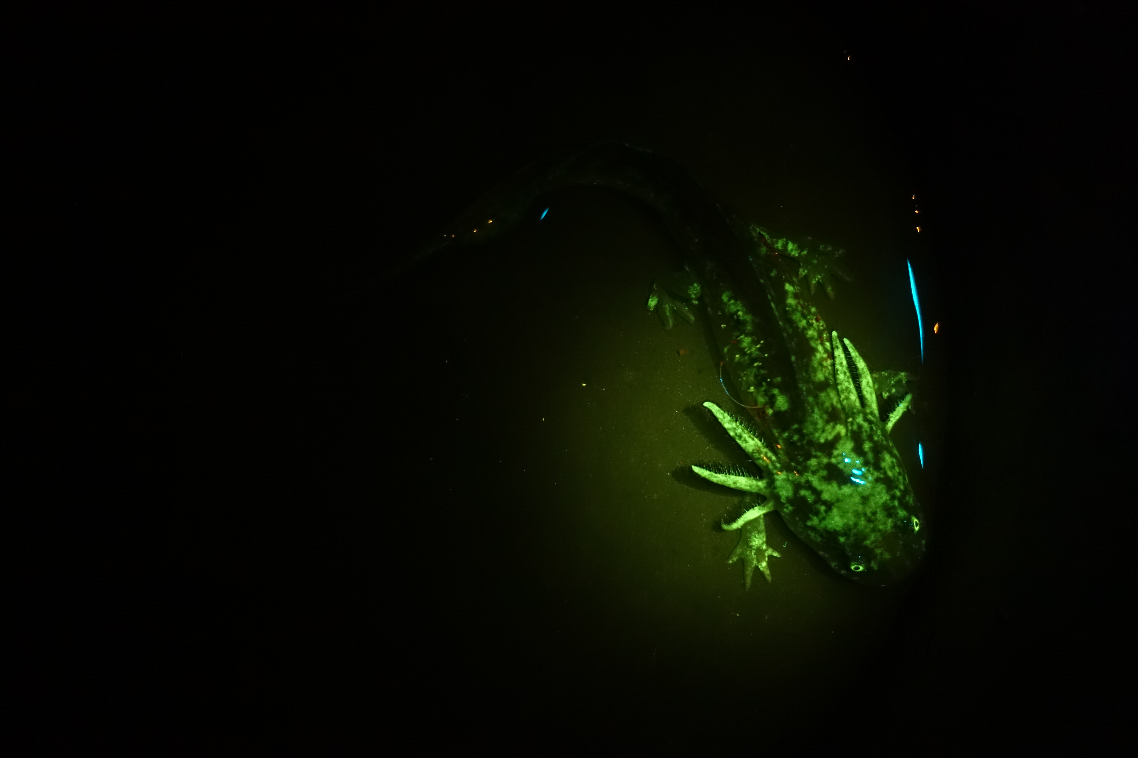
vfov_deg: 29.9
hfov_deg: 43.6
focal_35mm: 45
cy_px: 379
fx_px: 1422
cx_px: 569
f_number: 2.8
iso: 1250
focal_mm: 16.39
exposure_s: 1/8
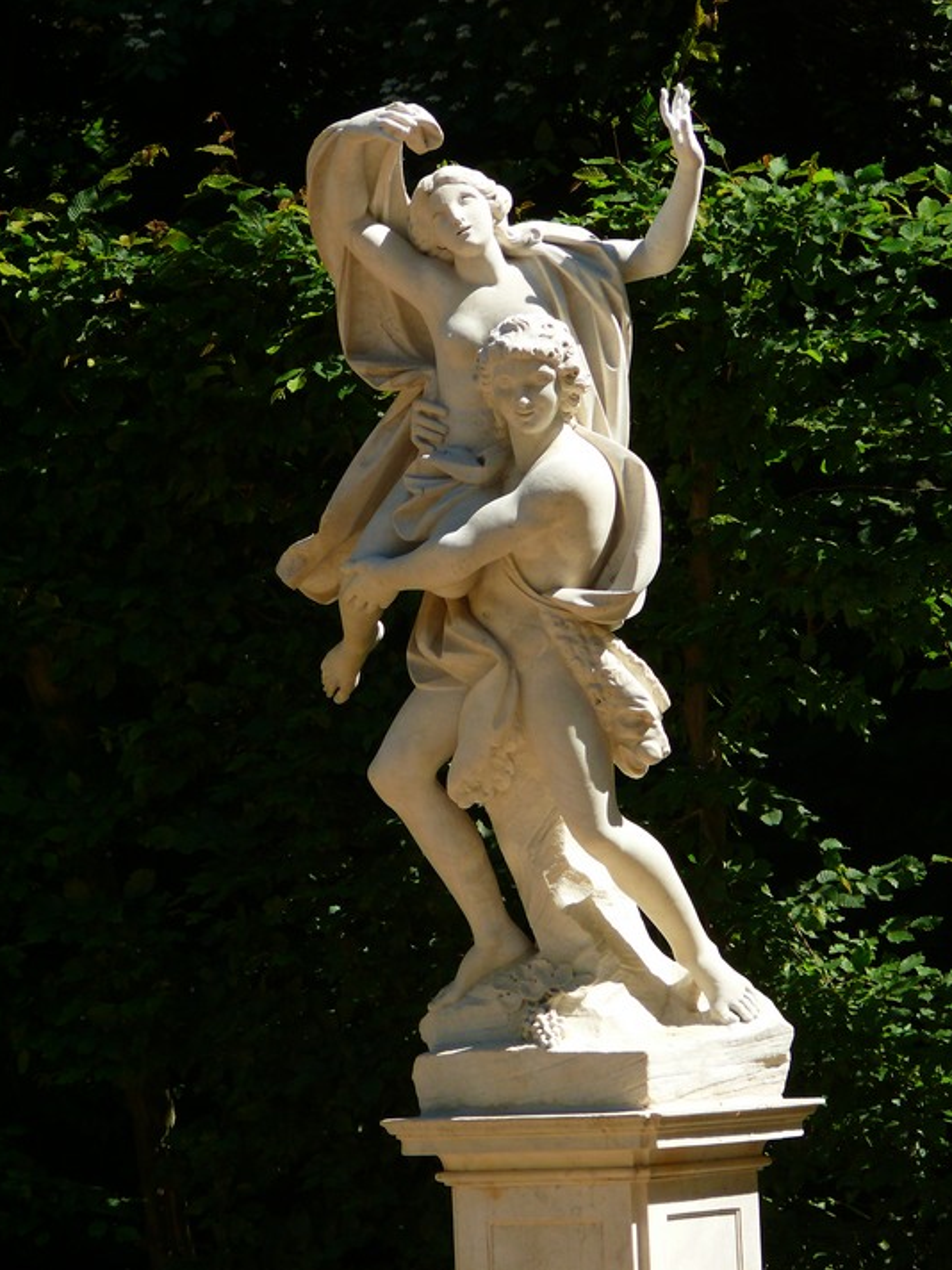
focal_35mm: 339
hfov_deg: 4.4
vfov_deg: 5.8
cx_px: 453
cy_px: 610
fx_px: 12431
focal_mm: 68.1
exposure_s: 1/200
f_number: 4
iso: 100
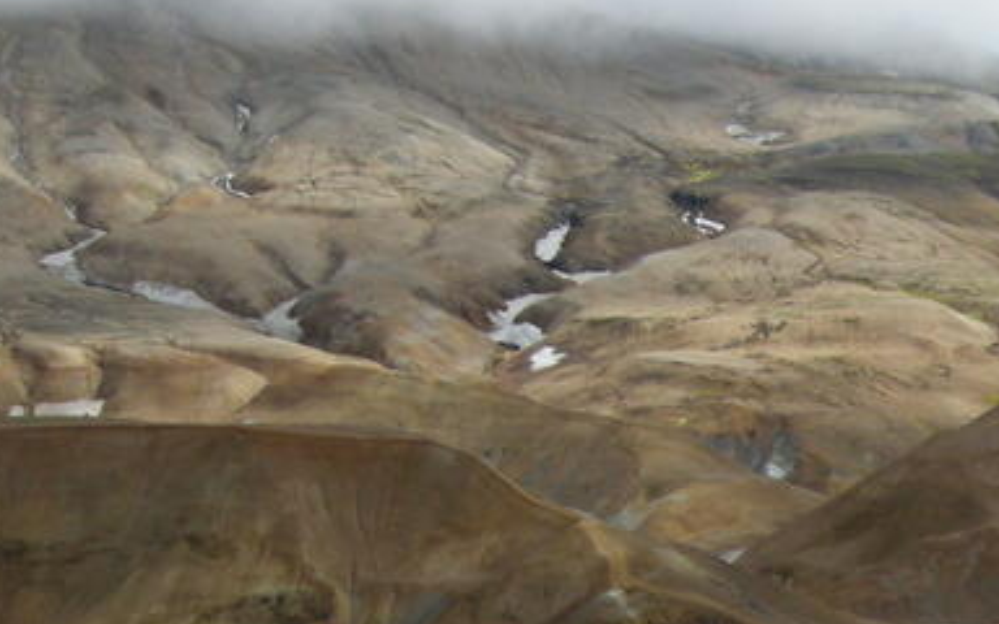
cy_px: 905
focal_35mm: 99
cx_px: 1147
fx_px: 2695
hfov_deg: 19.9
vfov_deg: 12.6
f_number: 6.1
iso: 100
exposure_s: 1/263
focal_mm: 7.5
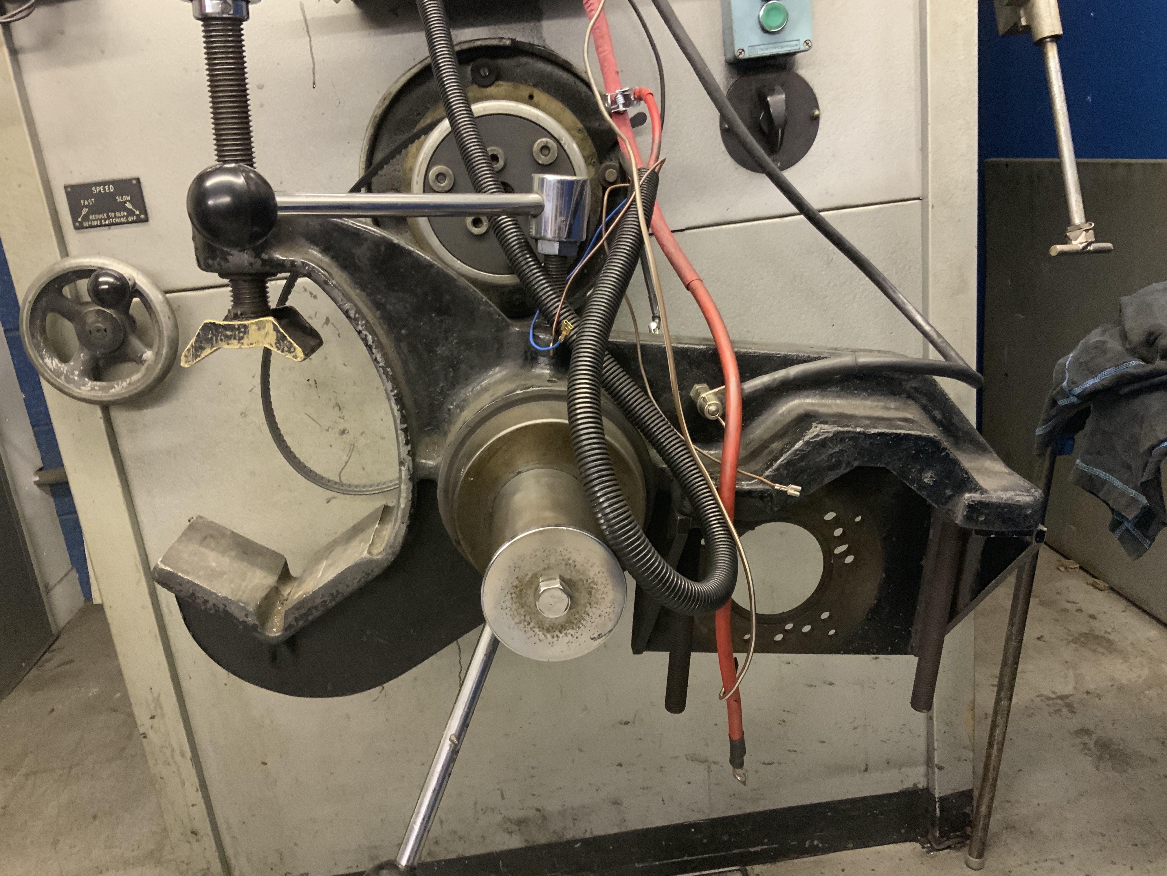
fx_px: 978
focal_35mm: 29
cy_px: 438
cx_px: 584
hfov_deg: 61.7
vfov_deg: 48.2
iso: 250
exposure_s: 1/25
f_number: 1.8
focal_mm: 3
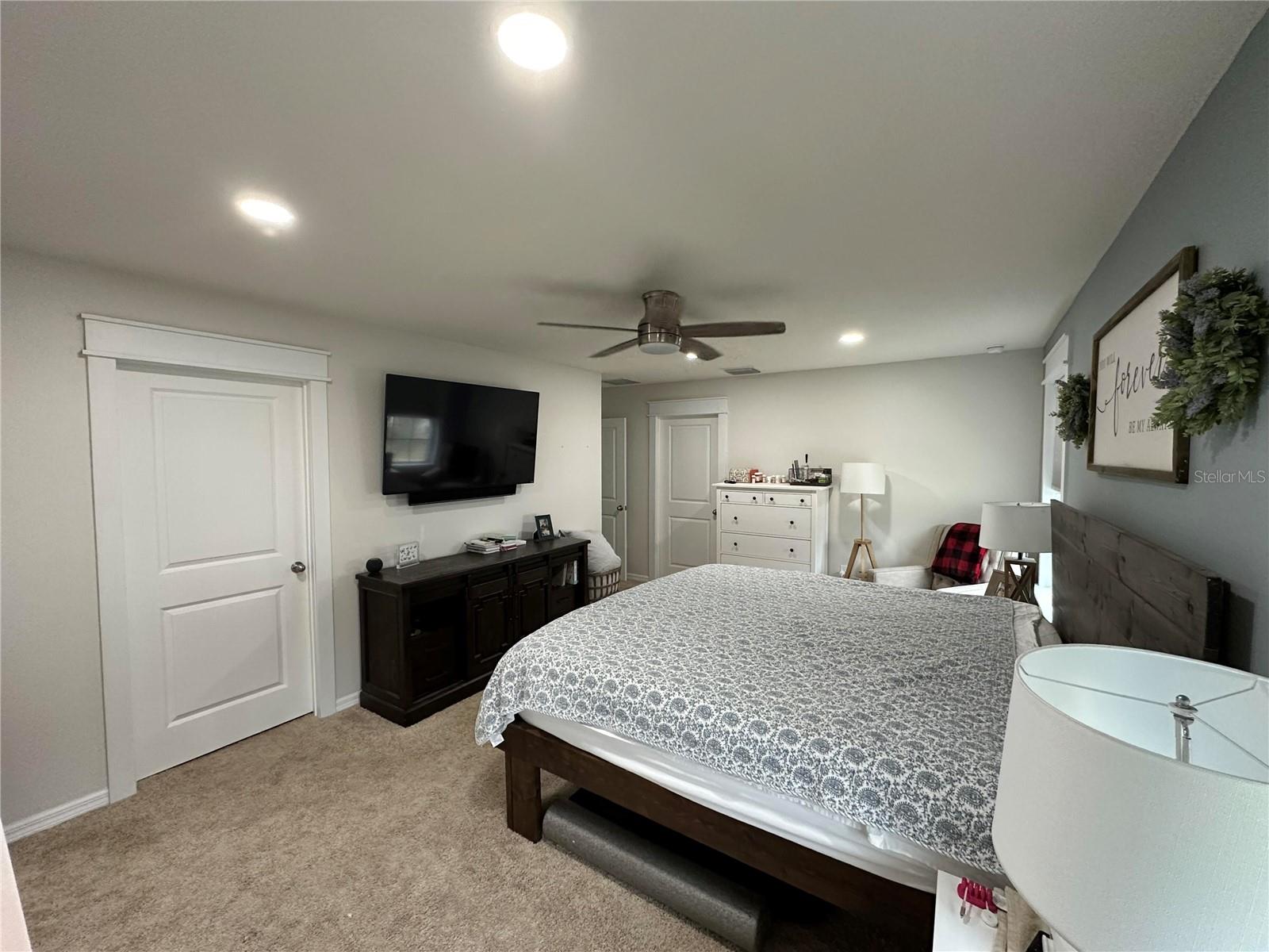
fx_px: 513
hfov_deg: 102.1
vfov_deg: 85.7
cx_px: 634
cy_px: 476
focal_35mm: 14
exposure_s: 1/99
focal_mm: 2.22
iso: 320
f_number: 2.2
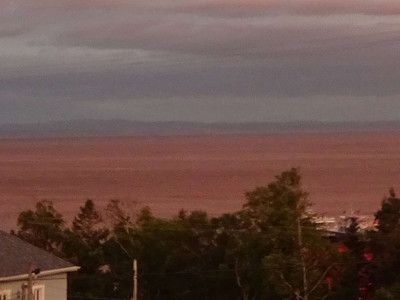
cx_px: 331
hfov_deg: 13.0
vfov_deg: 9.5
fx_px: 1745
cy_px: -148
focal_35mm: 151
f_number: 4
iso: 250
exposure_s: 1/40
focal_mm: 5.98
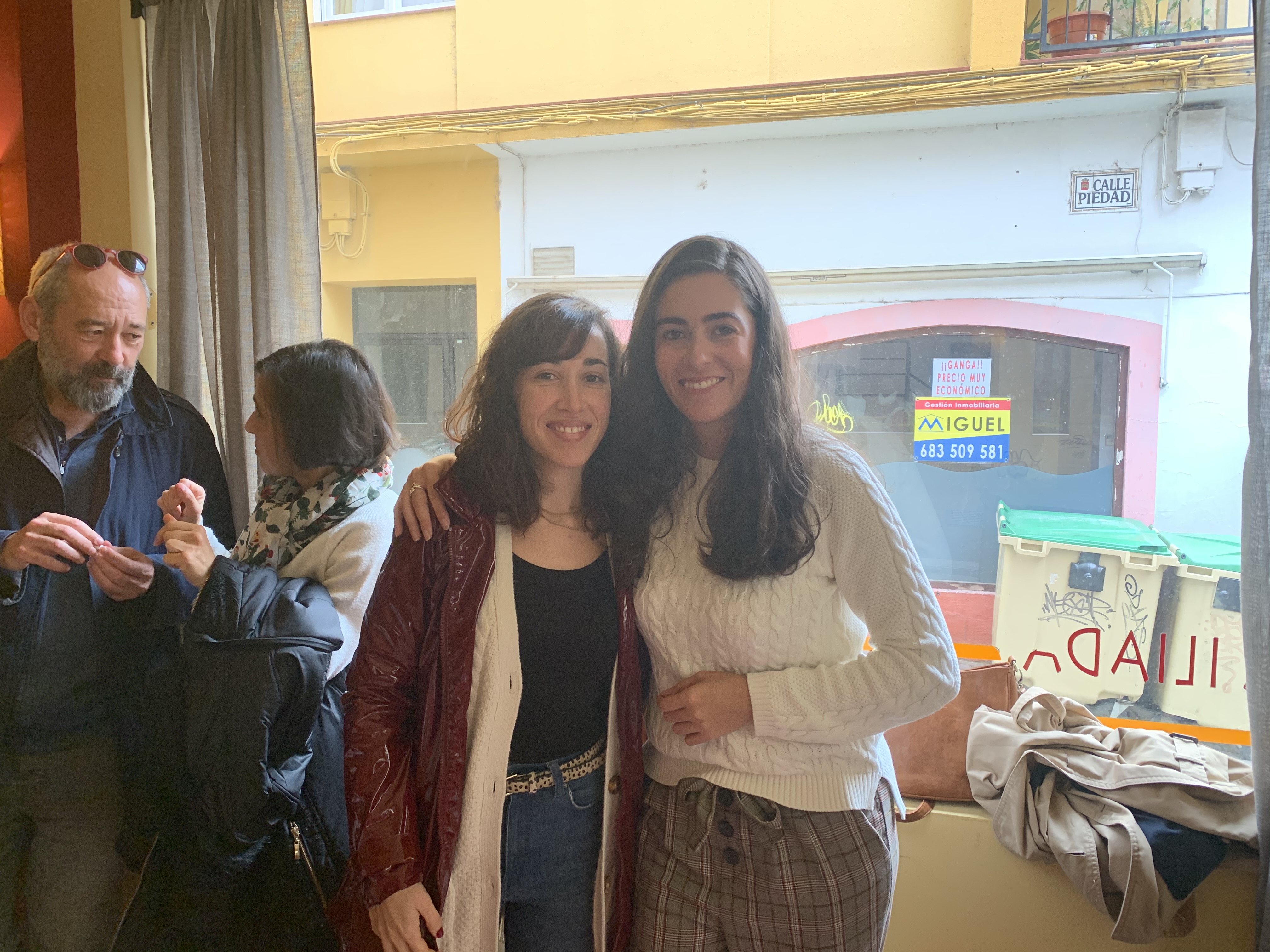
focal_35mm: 26
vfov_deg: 53.1
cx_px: 635
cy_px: 476
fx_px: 954
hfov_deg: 67.3
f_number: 1.8
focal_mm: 4.25
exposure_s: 1/75
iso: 100
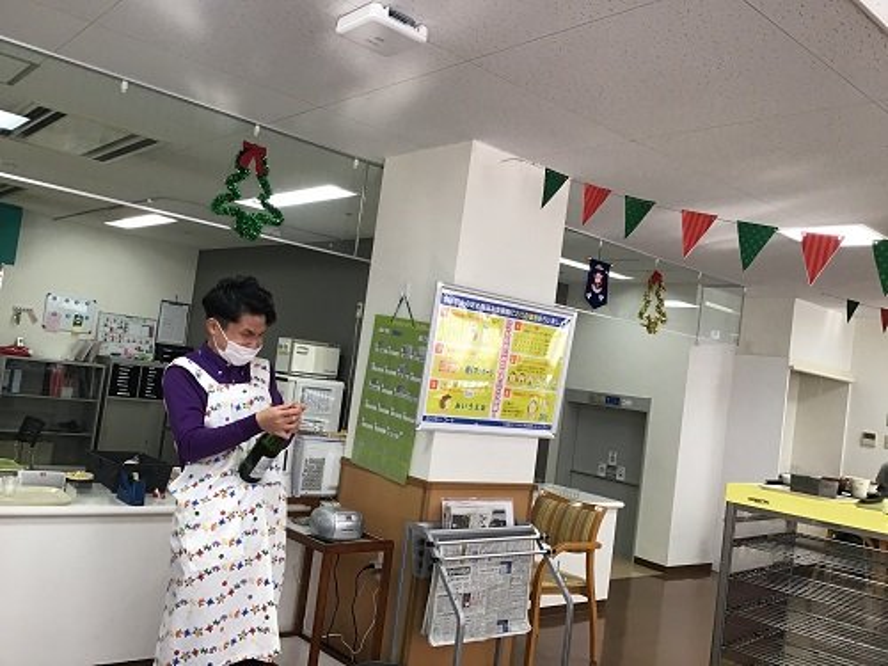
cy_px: 333
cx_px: 444
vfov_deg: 45.4
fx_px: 795
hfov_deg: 58.4
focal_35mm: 31
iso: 32
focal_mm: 3.3
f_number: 2.4
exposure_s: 1/40
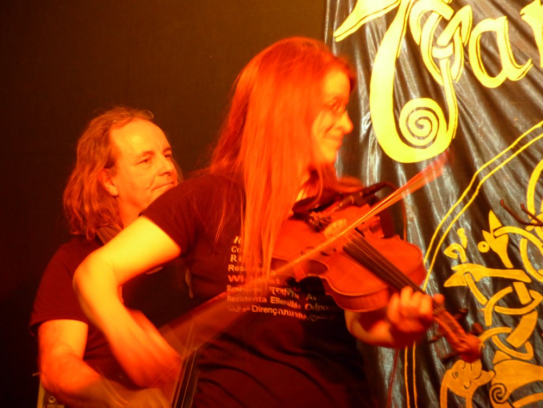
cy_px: 204
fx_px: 1945
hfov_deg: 15.9
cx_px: 272
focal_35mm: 124
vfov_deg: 12.0
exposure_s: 1/13
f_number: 2.8
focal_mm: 22.2
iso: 400
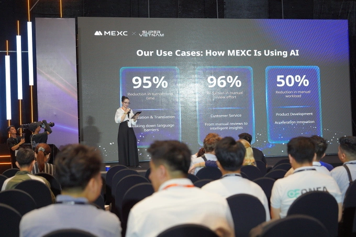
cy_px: 118
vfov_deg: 25.5
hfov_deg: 37.5
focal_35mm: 53
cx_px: 178
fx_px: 524
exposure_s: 1/200
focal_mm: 53
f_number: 3.2
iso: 1600
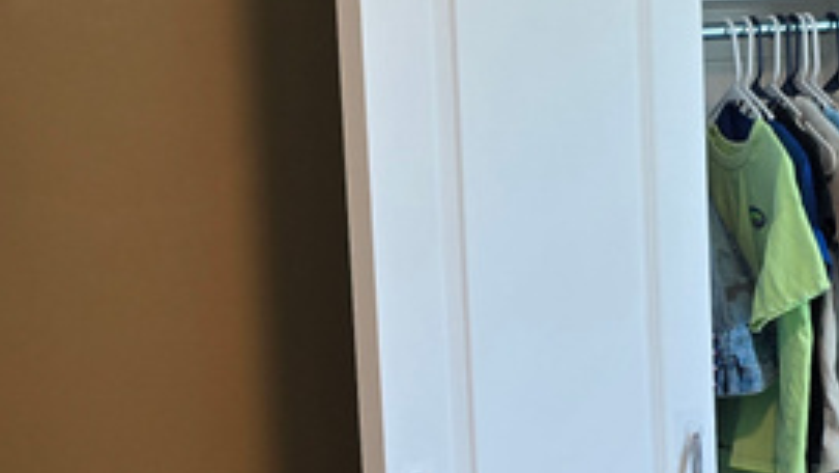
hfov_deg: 22.4
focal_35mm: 95
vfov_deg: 12.6
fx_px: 2114
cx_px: 339
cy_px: 445
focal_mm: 6.3
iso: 50
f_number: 1.7
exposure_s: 1/120
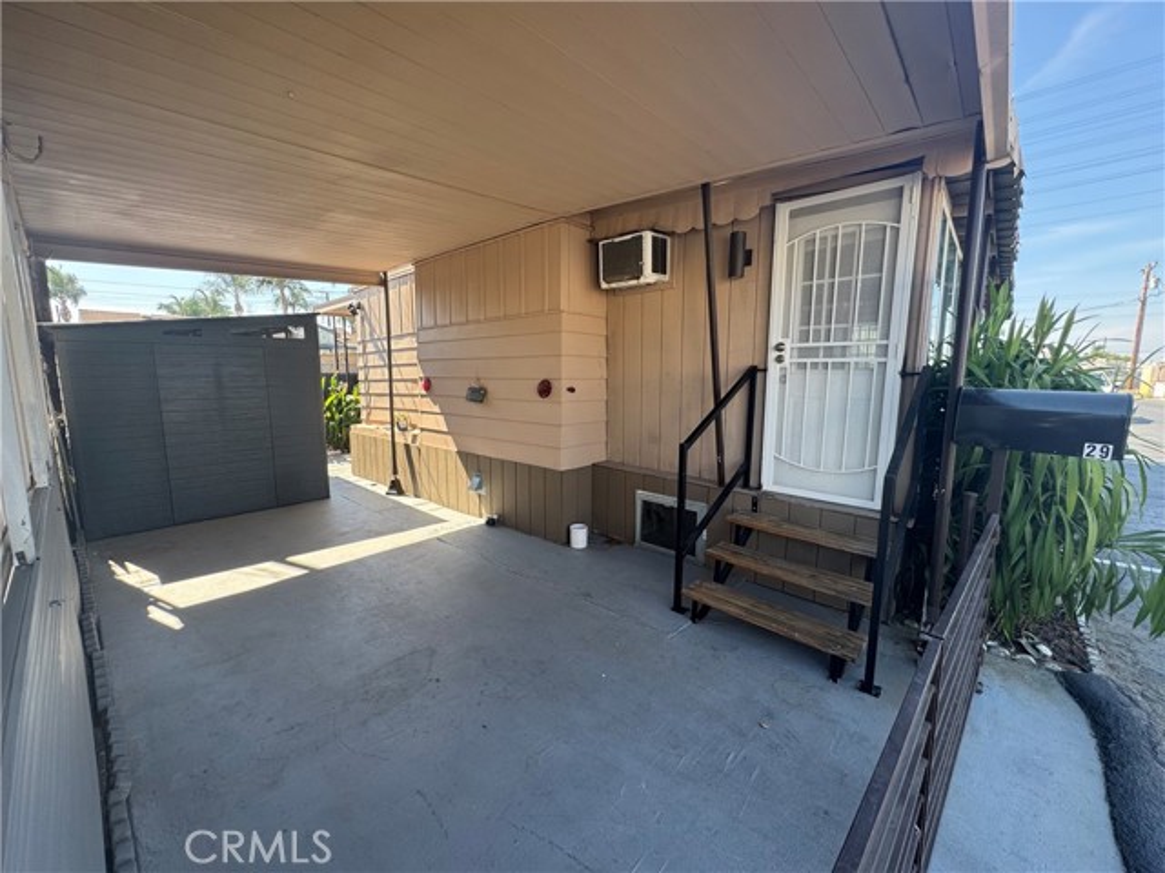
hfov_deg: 102.1
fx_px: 471
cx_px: 582
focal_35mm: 14
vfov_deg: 85.7
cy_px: 436
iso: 40
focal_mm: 2.22
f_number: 2.2
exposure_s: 1/214
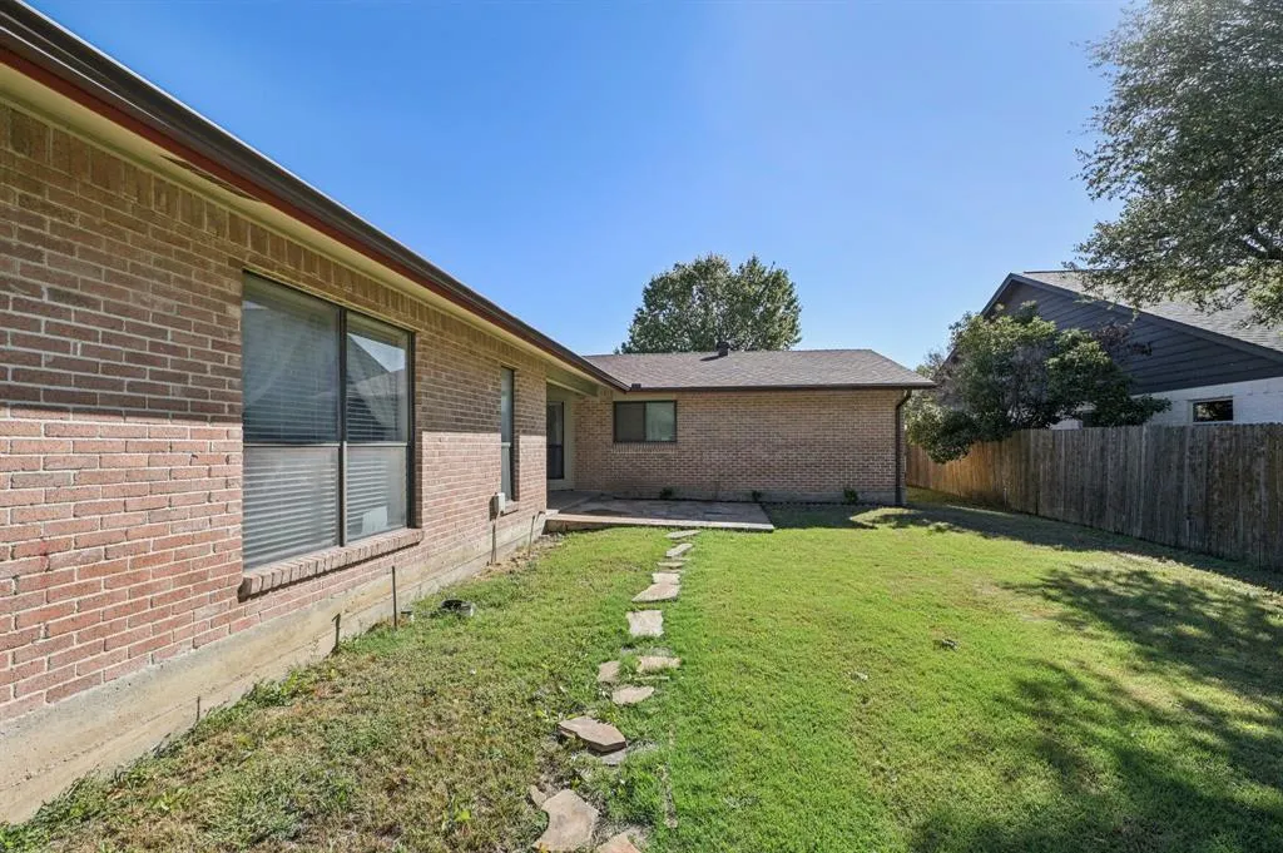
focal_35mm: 14
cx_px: 642
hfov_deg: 104.3
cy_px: 426
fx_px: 499
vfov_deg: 81.1
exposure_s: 1/1000
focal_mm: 14
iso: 400
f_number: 8
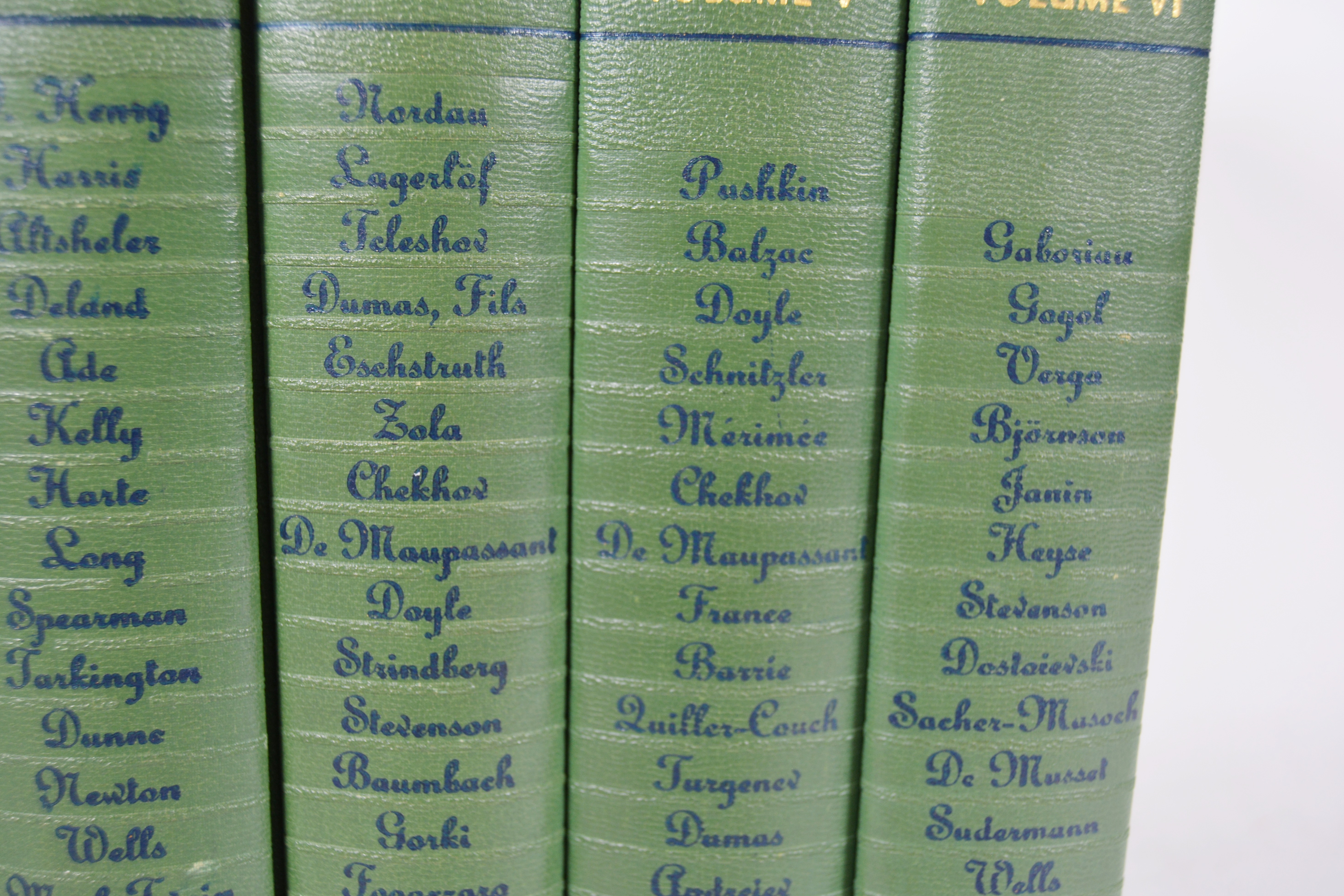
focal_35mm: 43
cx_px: 664
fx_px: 1605
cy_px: 448
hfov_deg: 45.4
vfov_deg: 31.2
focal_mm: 28
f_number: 5
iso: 400
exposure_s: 1/100
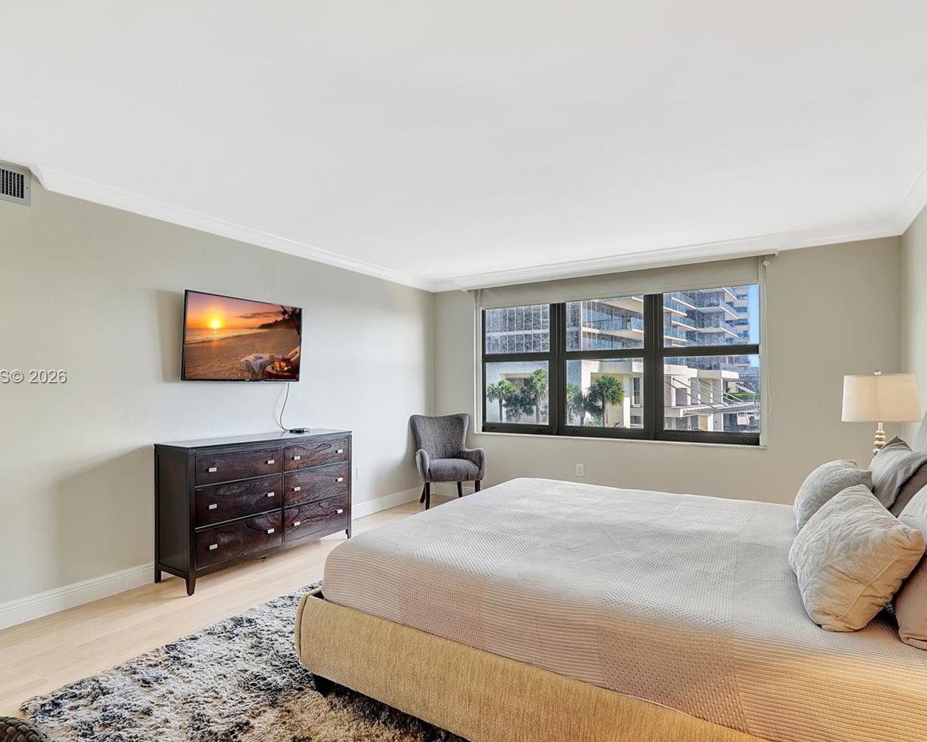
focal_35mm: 19
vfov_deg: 70.8
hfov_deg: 83.1
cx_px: 424
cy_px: 378
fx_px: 521
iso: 640
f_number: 13
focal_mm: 16
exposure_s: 1/6
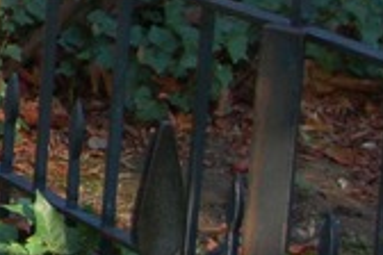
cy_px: -77
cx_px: -744
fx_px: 3606
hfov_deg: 5.7
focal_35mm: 339
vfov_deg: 4.0
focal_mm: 38
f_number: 5.6
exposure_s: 1/125
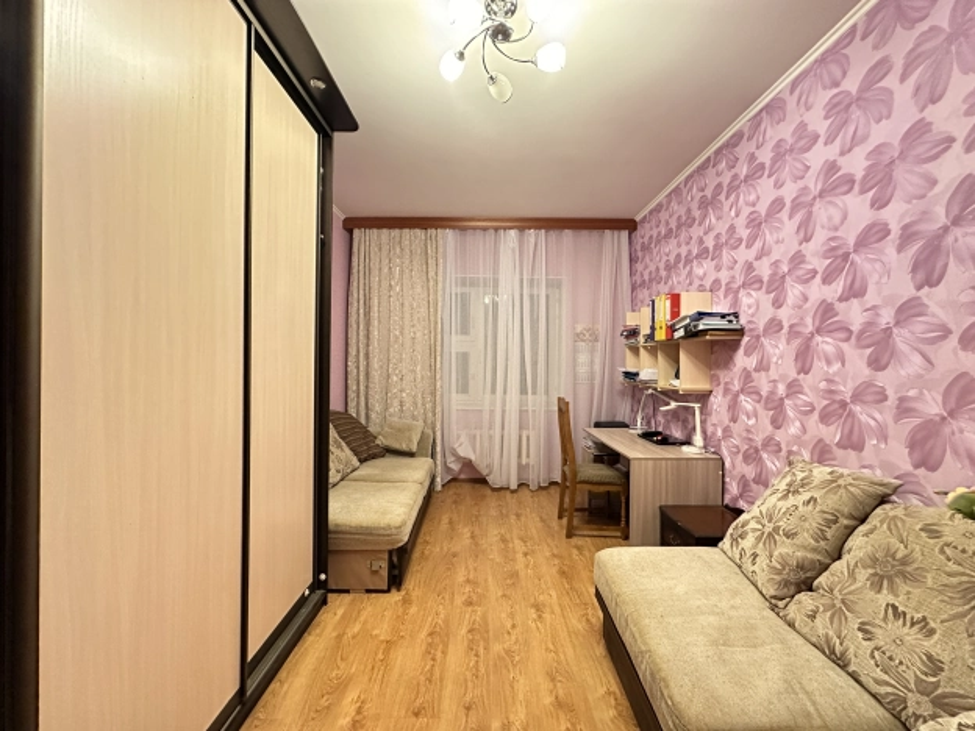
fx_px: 394
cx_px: 488
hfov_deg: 102.1
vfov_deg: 85.7
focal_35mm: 14
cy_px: 366
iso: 1000
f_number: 2.2
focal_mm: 2.22
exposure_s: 1/50
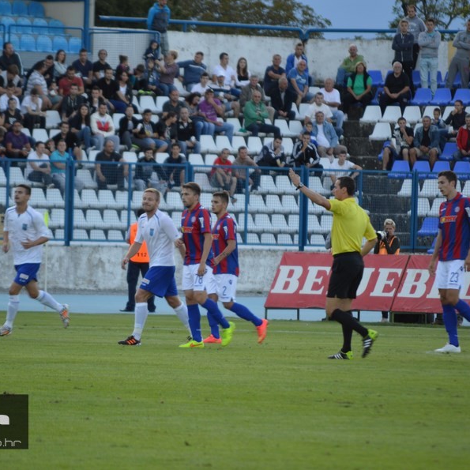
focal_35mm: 385
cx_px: 212
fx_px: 5914
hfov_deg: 4.6
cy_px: 235
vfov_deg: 4.6
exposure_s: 1/125
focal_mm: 200
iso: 400
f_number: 5.6
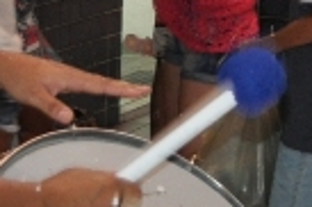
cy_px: -276
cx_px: 499
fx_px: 2121
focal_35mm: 245
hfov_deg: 8.2
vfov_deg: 5.4
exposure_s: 1/80
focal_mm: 28
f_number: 4.5
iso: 800
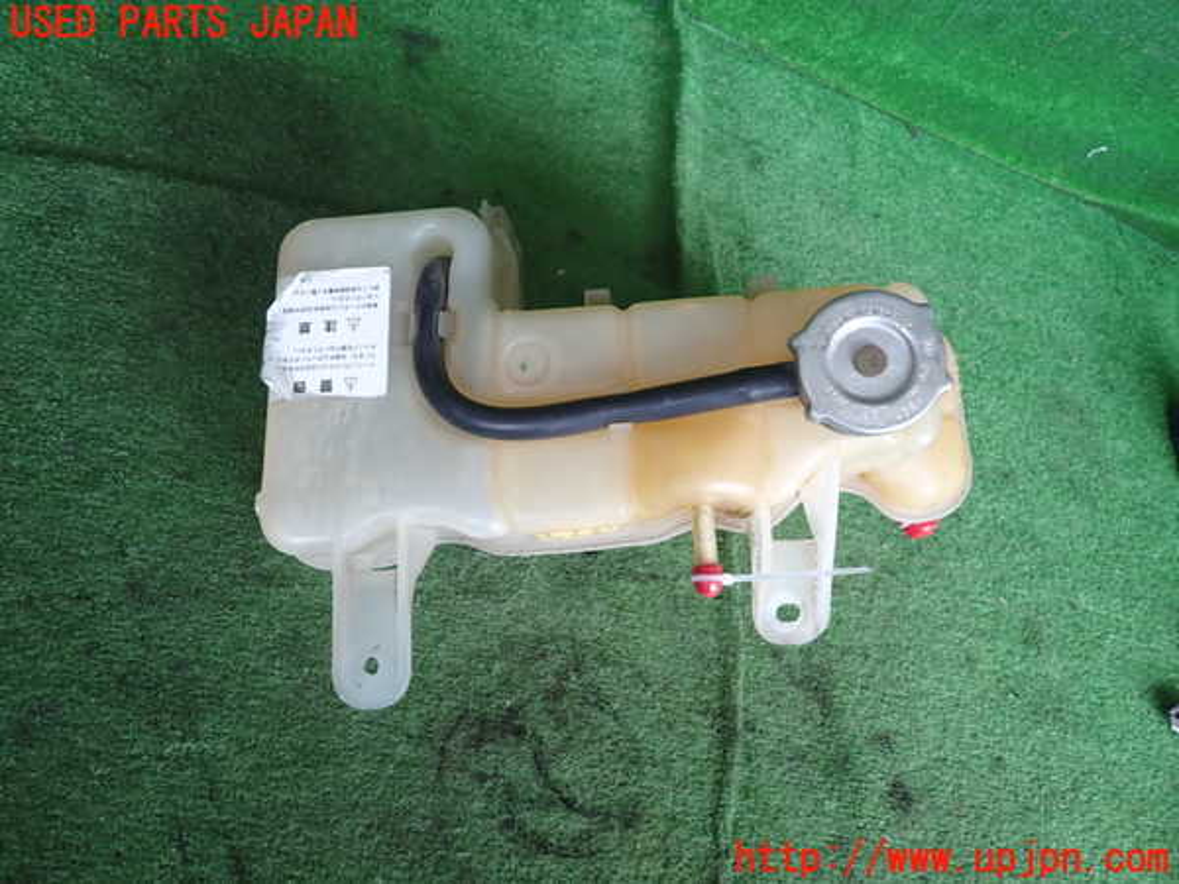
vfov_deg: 54.9
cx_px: 590
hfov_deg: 69.4
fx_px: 851
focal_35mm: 25
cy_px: 442
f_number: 2
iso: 125
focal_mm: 4.5
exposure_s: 1/60
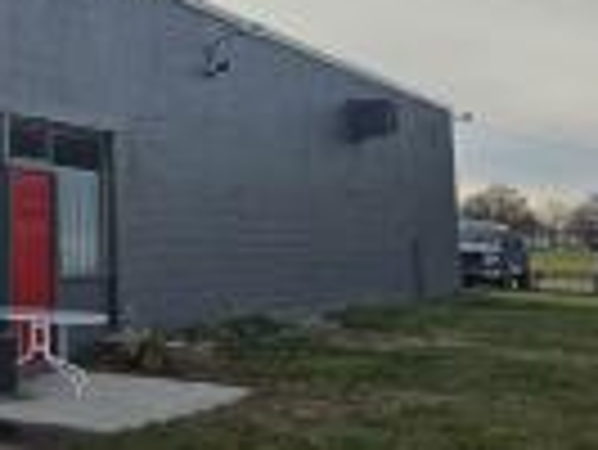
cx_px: -85
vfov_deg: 21.0
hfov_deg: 25.7
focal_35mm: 69
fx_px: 1193
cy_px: 68
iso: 25
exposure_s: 1/1879
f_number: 1.8
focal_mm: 5.4
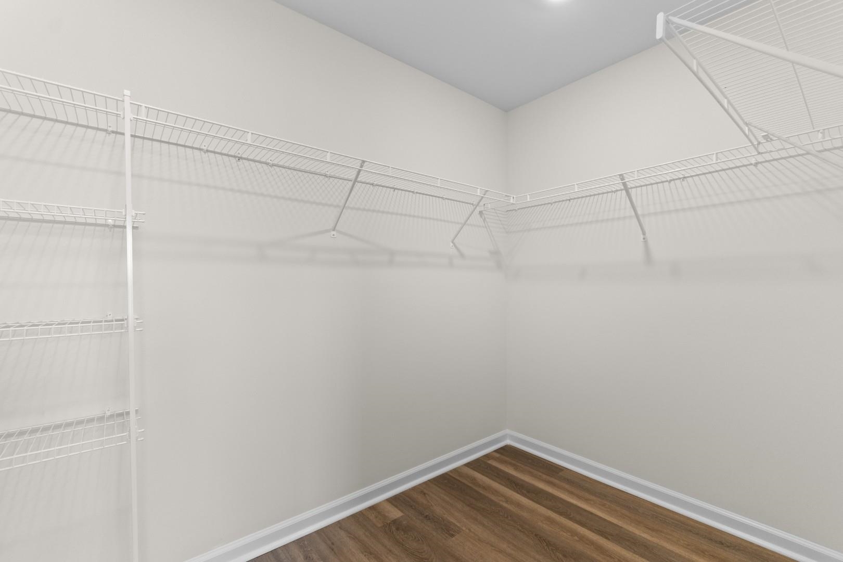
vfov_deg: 77.3
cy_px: 281
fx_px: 351
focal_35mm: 15
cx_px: 422
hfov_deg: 100.4
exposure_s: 1/4
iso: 100
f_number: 4.5
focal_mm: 10
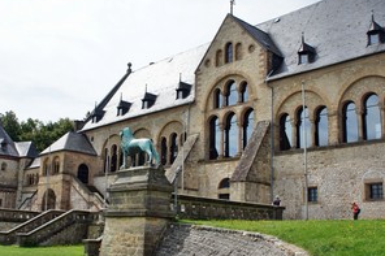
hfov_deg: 46.3
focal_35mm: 42
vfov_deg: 31.8
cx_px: 164
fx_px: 449
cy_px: 138
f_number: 7.1
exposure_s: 1/400
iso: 200
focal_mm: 18
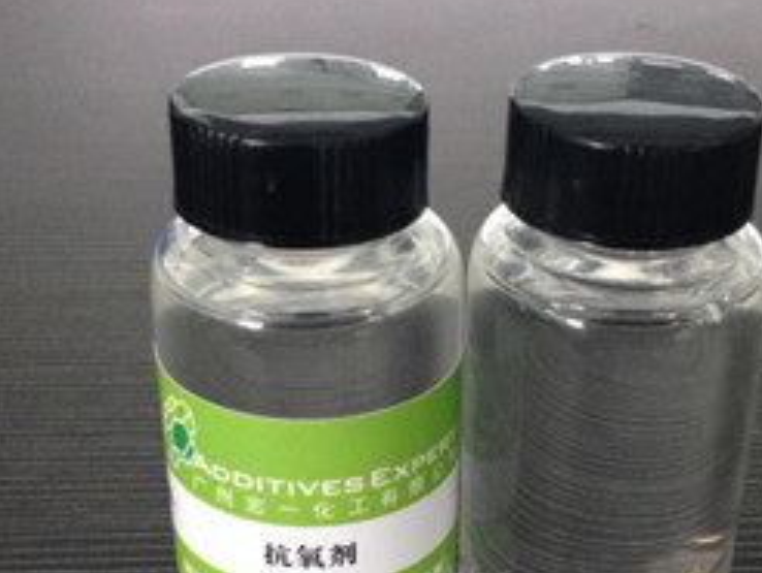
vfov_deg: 21.7
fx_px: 1476
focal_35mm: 67
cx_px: 465
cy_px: 463
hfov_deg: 28.9
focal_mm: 4.12
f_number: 2.4
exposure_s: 1/20
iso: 200
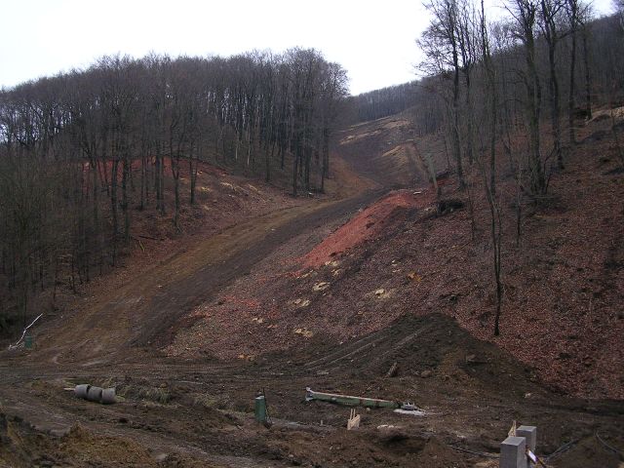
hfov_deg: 49.0
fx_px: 685
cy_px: 234
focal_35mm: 38
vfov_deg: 37.7
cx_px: 312
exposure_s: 1/60.1
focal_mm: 5.8
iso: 81
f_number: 2.8
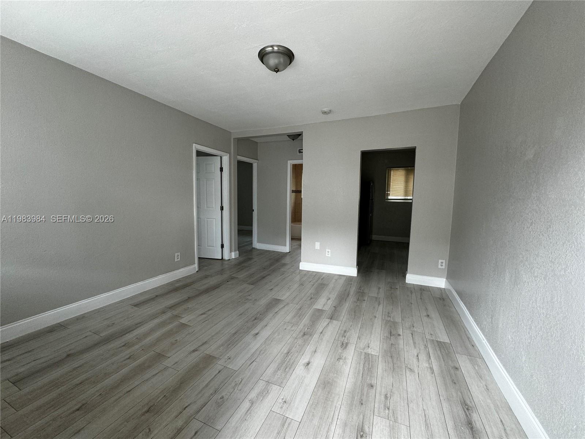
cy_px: 220
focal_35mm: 14
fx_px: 237
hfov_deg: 102.1
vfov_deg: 85.7
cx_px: 292
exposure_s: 1/120
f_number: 2.2
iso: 125
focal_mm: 2.22
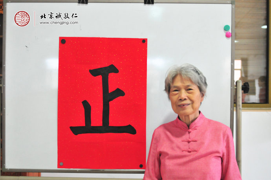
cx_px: 136
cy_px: 90
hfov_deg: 46.5
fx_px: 316
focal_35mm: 42
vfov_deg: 31.8
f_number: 2.8
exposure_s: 1/320
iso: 1600
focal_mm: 28
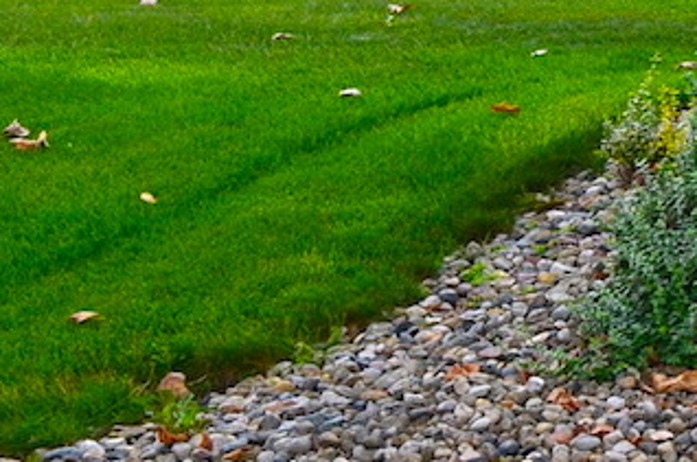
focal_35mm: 145
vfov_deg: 8.9
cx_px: 1398
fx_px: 2803
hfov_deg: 12.5
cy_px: -425
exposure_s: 1/320
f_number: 10
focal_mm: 24
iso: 200
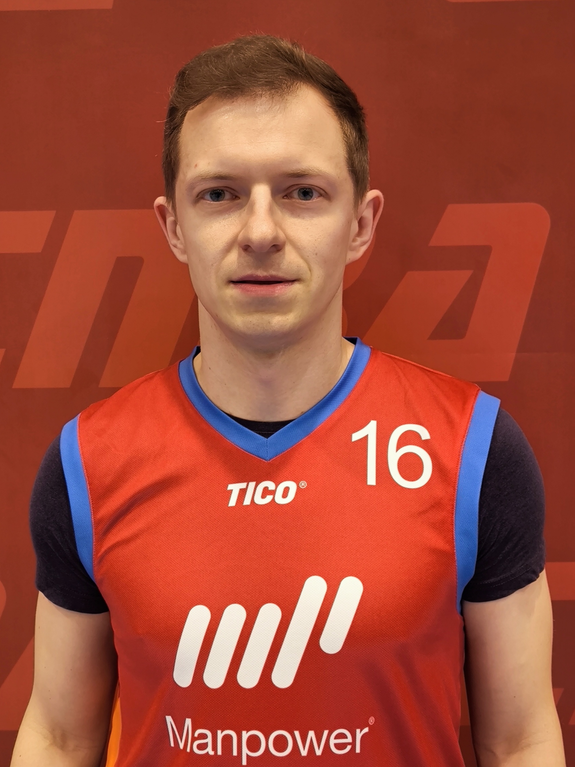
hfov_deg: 48.2
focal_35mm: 29
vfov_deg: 61.7
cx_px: 288
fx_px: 642
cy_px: 384
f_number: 1.9
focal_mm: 6.92
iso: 200
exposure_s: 1/50
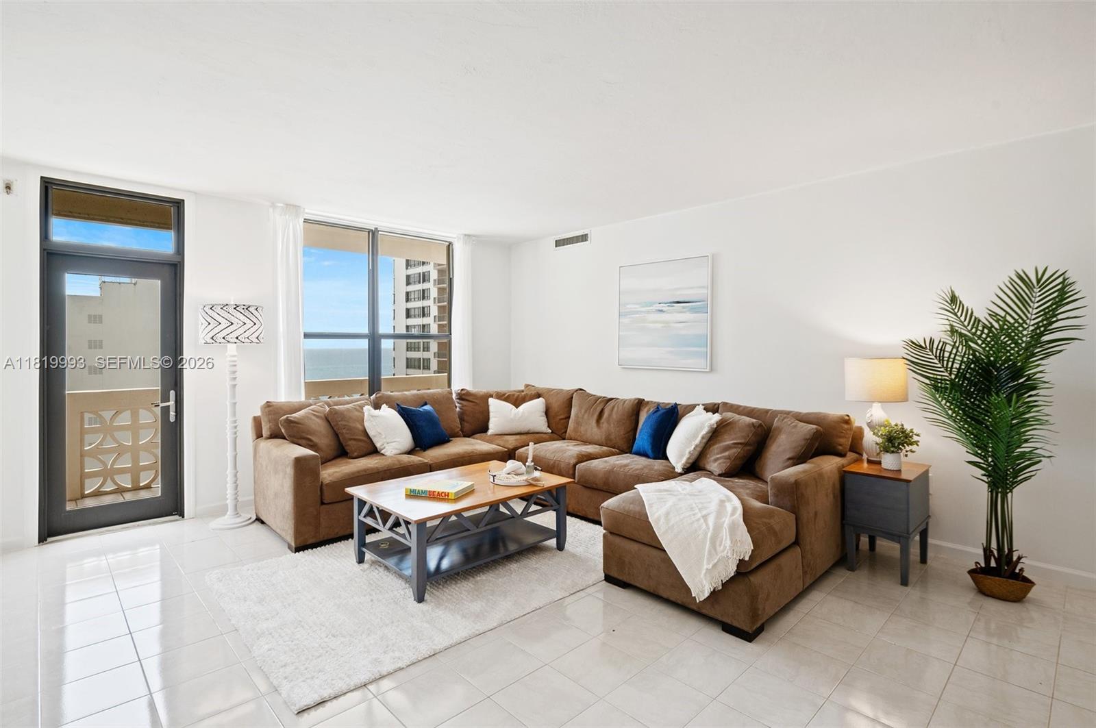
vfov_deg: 67.3
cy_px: 364
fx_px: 547
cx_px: 548
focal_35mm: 18
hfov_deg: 90.1
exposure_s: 1/10
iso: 200
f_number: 8
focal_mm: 18
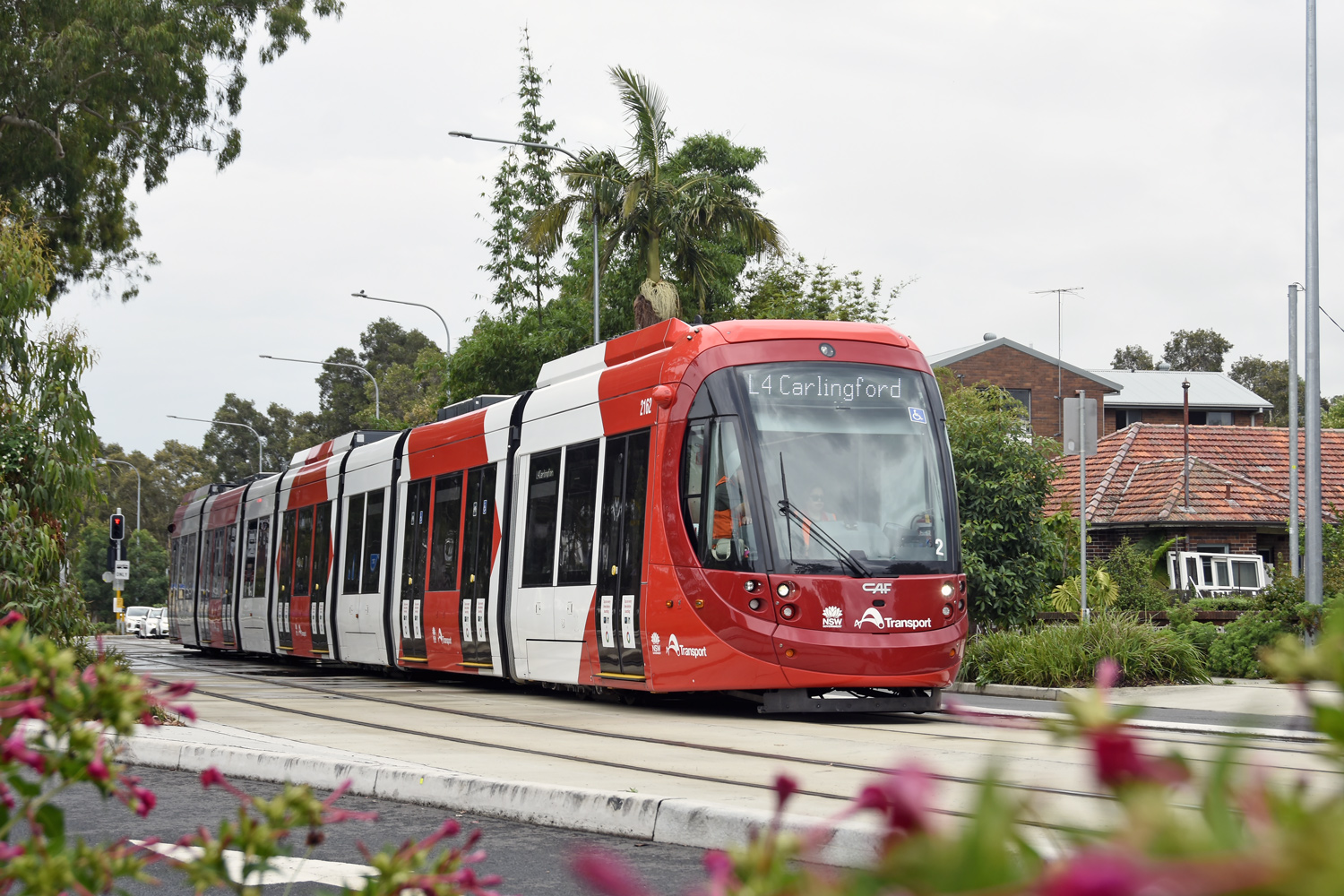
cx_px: 672
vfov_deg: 18.9
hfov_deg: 28.1
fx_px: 2688
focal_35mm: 72
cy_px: 448
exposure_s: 1/200
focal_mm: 48
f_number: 7.1
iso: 110
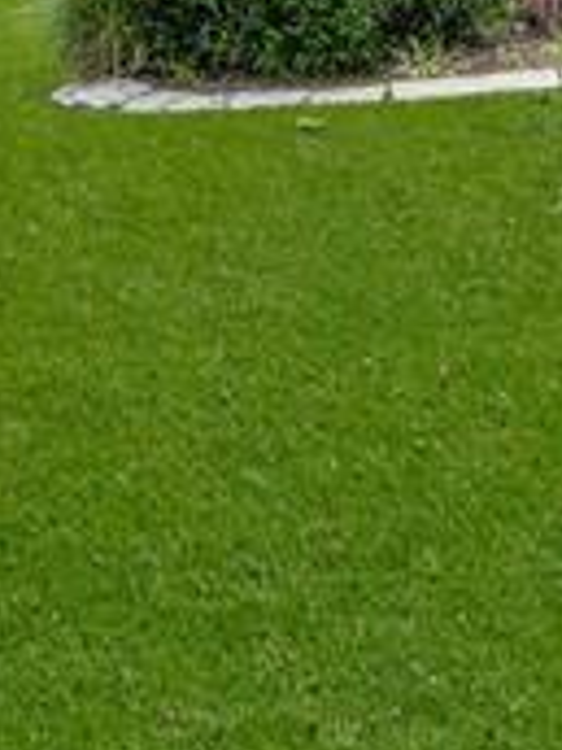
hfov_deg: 12.6
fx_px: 1732
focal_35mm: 80
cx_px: 1481
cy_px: -109
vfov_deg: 22.8
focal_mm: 14
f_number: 16
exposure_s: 1/50
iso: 100
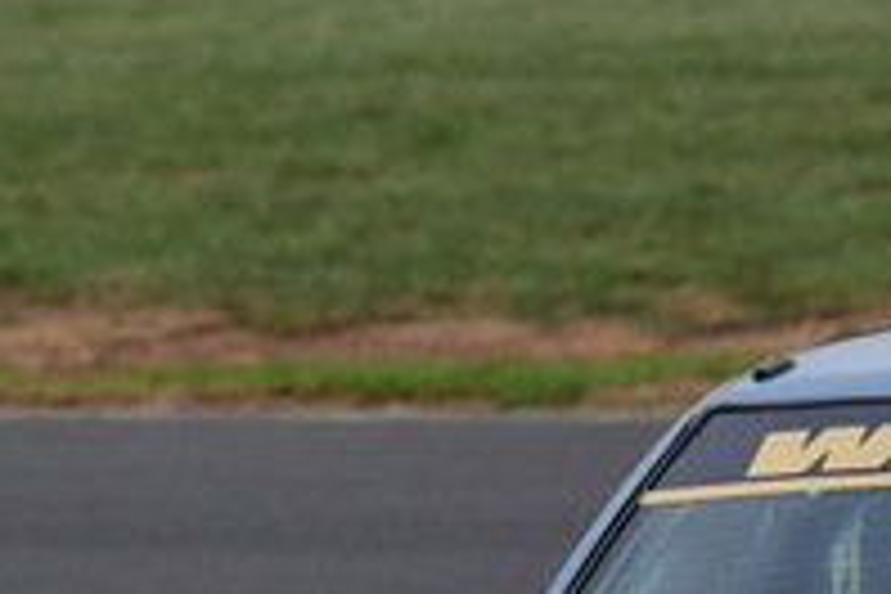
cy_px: 504
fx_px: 75061
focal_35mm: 3033
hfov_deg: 0.7
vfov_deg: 0.5
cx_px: 706
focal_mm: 500
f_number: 10
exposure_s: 1/640
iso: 500
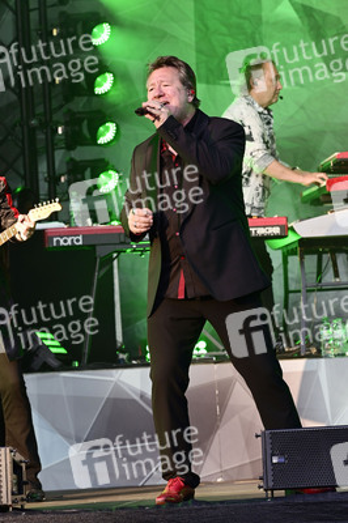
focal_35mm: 165
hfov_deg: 8.3
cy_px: 262
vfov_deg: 12.5
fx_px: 2396
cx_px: 174
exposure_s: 1/320
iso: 500
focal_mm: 165
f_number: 5.6
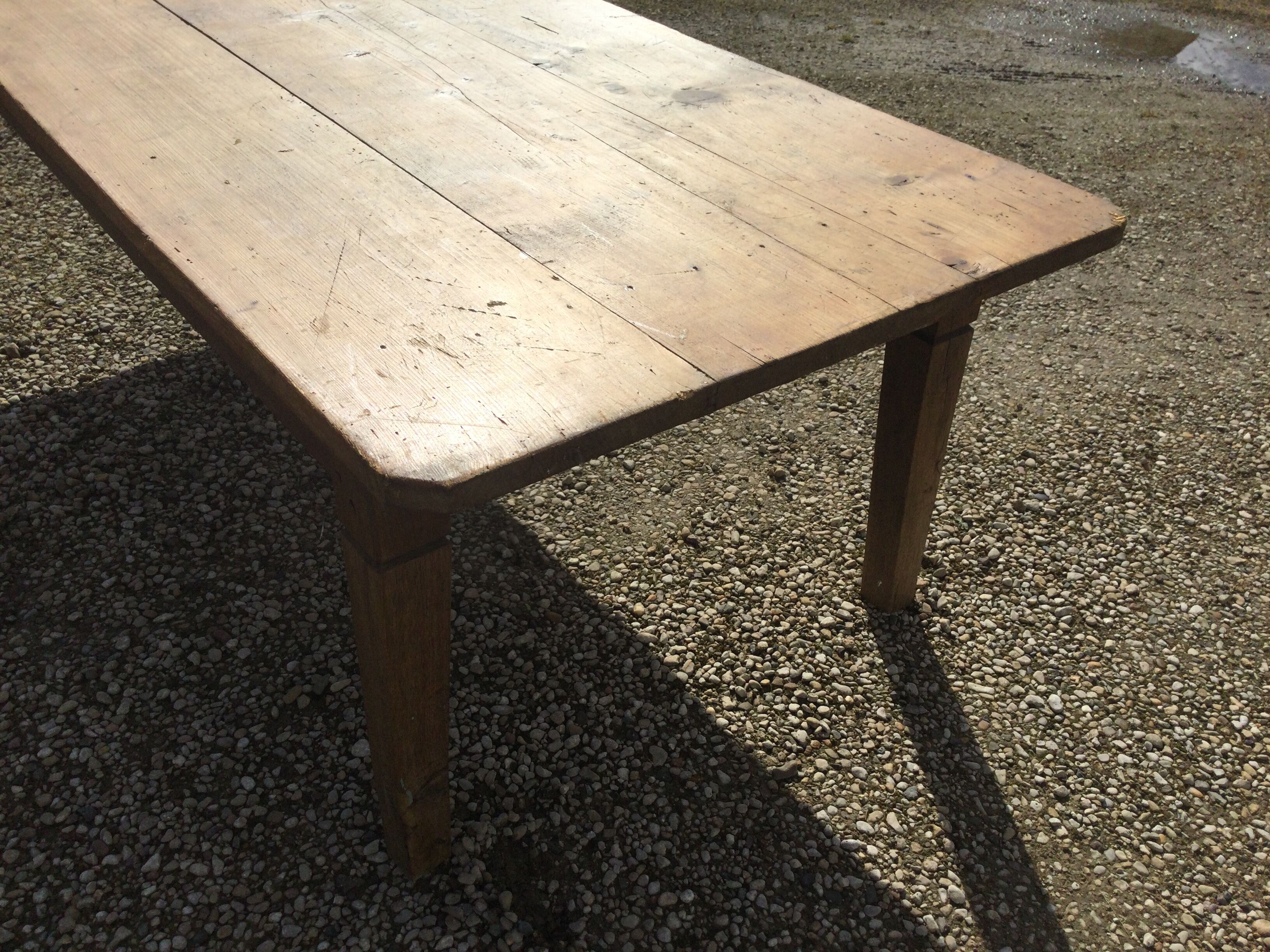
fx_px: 1137
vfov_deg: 45.4
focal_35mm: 31
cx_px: 635
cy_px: 476
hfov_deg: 58.4
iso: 25
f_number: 2.4
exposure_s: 1/3401
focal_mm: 3.3
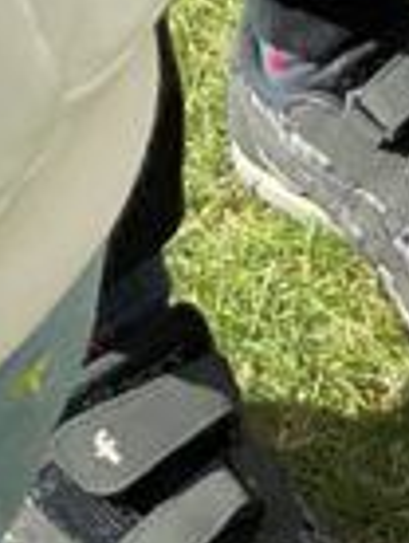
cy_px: -1173
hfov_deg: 6.7
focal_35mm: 215
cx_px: 810
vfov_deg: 7.8
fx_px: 3377
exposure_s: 1/1250
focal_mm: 3
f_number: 1.8
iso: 16
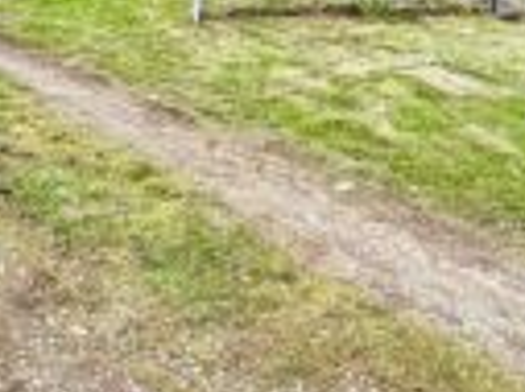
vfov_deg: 32.4
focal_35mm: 44
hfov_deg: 42.2
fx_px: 667
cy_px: 111
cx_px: 161
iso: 50
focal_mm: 2.22
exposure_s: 1/349
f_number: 2.2
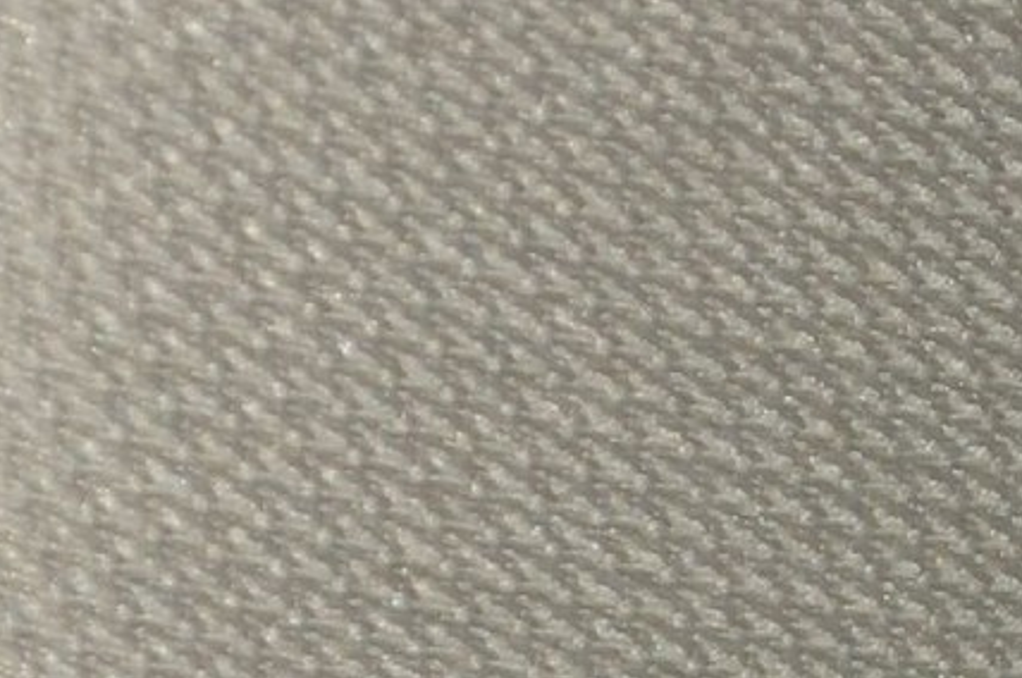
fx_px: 13660
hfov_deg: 4.2
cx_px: 2125
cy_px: 947
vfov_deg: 2.8
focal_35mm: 482
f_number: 8
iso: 800
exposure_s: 1/60
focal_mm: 55
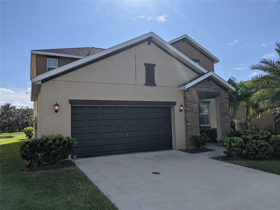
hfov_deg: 65.3
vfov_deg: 51.4
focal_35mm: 27
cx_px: 140
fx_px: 218
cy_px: 105
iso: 61
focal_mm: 4.38
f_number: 1.73
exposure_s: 1/5848
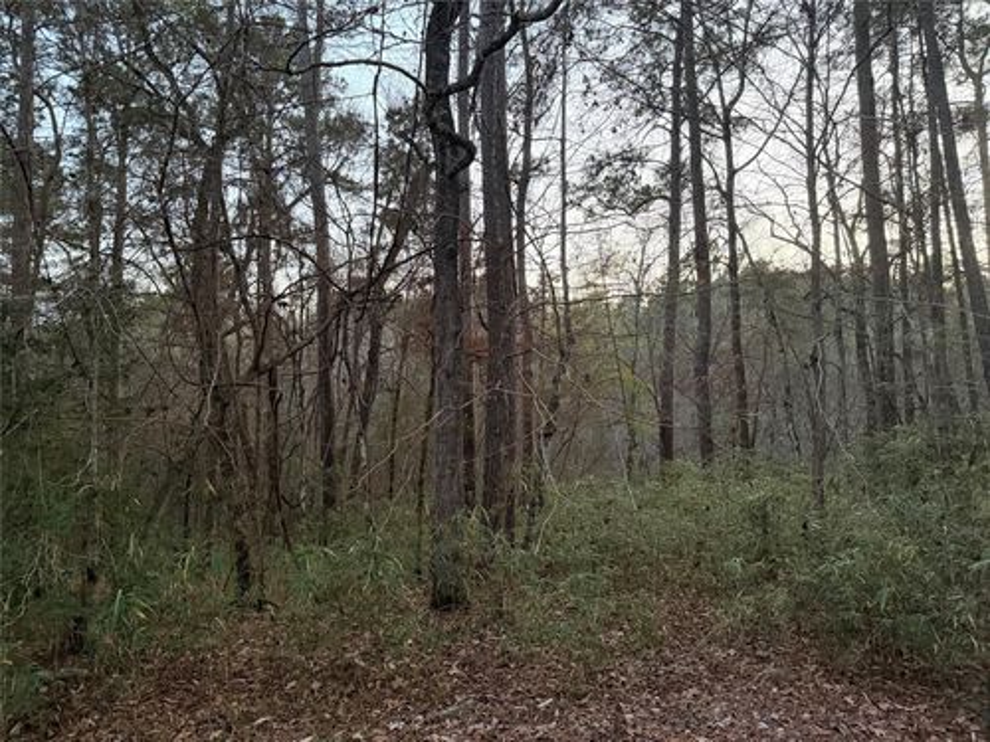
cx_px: 495
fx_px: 686
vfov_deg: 56.8
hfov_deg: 71.6
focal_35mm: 24
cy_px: 371
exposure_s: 1/50
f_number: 1.78
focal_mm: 6.76
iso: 800
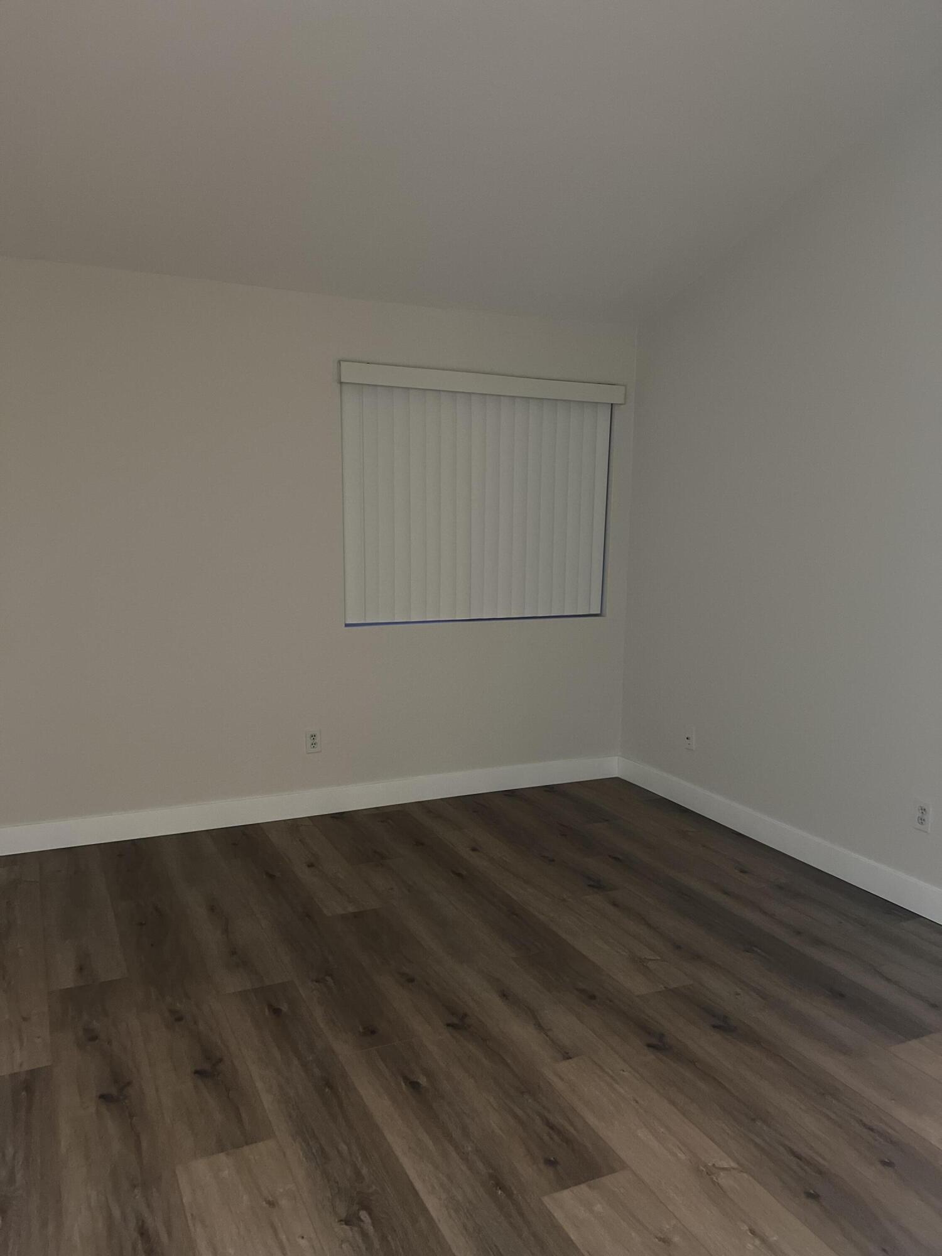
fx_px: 943
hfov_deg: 53.1
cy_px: 628
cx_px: 471
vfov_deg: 67.3
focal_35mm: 26
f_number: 1.5
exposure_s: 1/30
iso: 640
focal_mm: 5.7
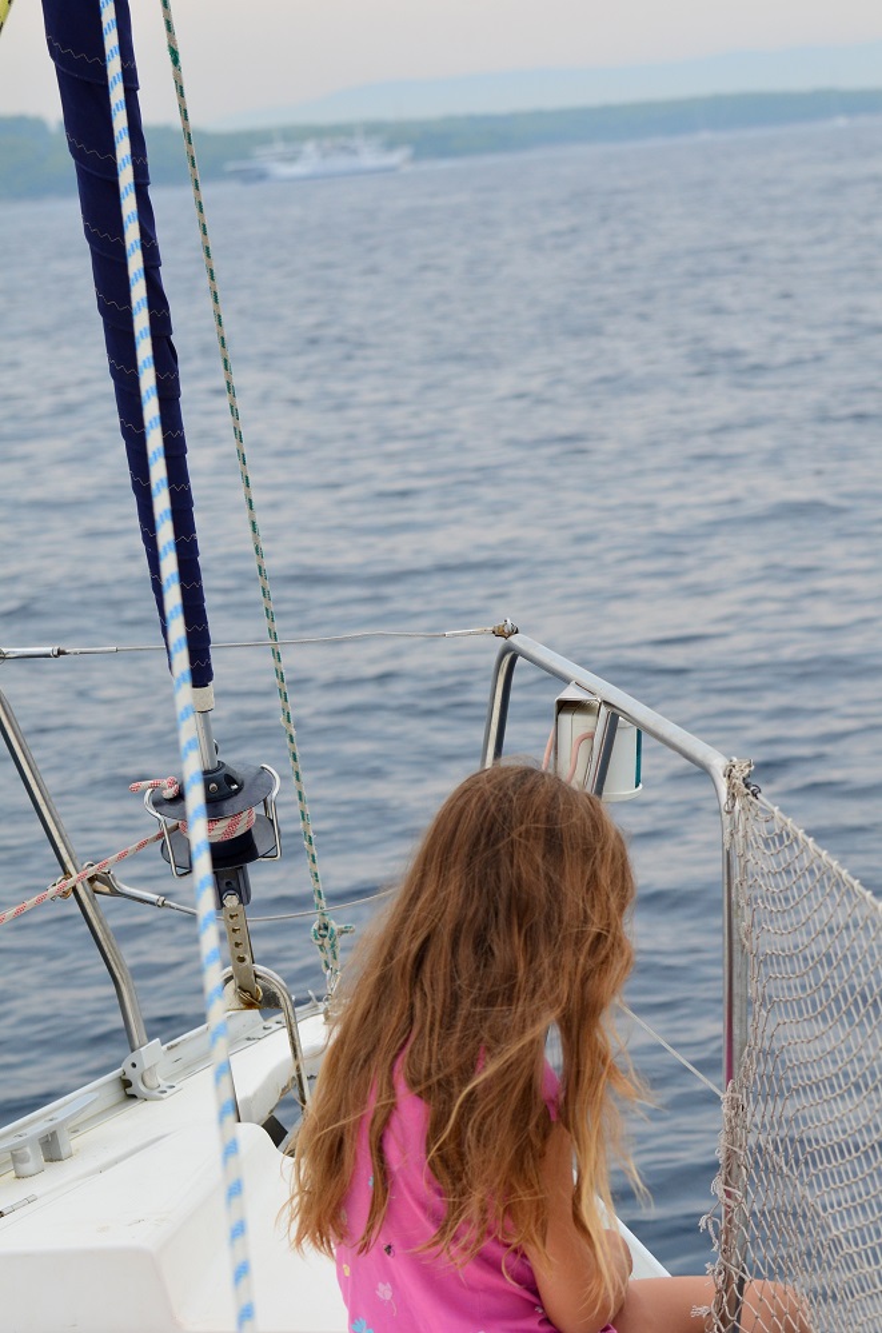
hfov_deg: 13.0
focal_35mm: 105
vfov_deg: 19.5
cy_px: 666
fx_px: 3879
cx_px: 441
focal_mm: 70
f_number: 5.6
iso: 400
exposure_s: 1/1250
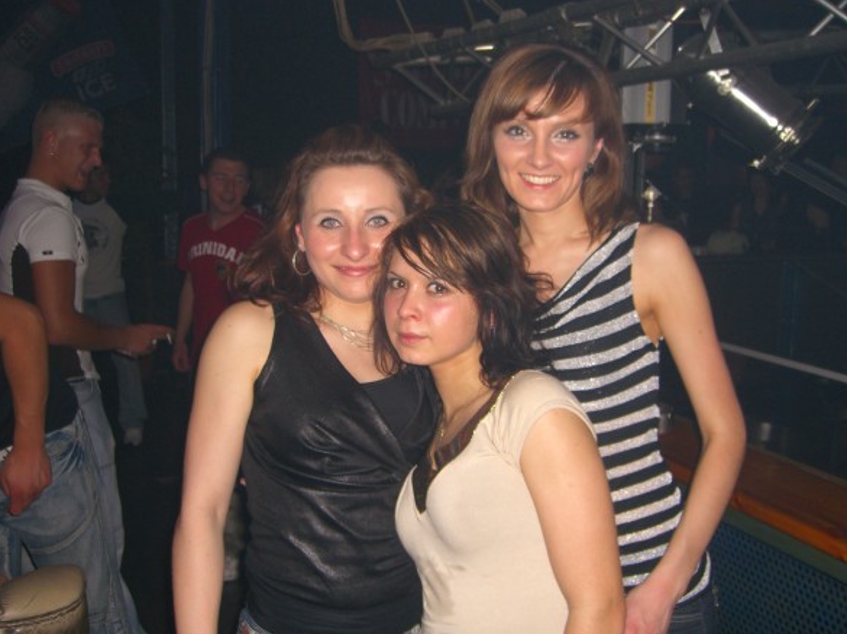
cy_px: 313
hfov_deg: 47.9
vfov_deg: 36.8
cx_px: 426
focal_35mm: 39
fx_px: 954
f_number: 2.8
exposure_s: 1/60
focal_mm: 7.9
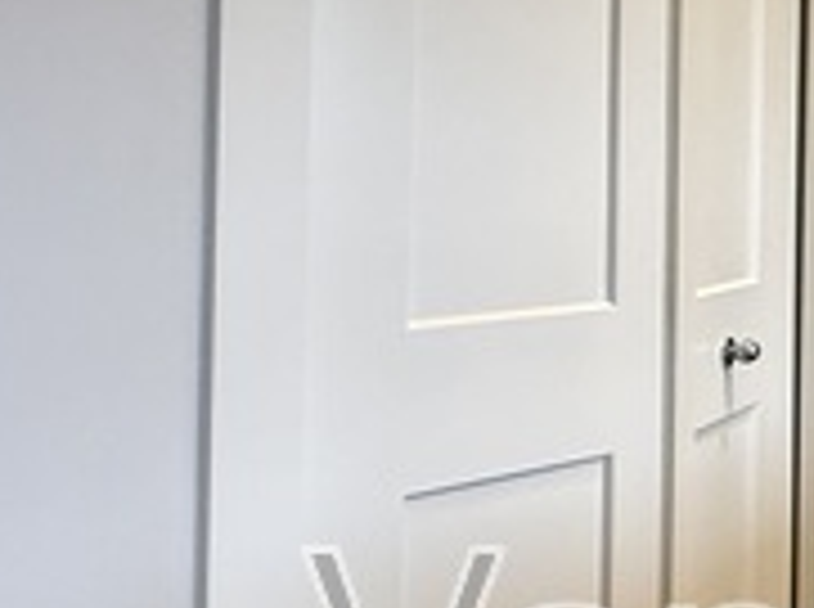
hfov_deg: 18.0
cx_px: 1704
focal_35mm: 62
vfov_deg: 23.2
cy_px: 122
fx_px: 1455
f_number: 2.2
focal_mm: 2.22
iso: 200
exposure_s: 1/60
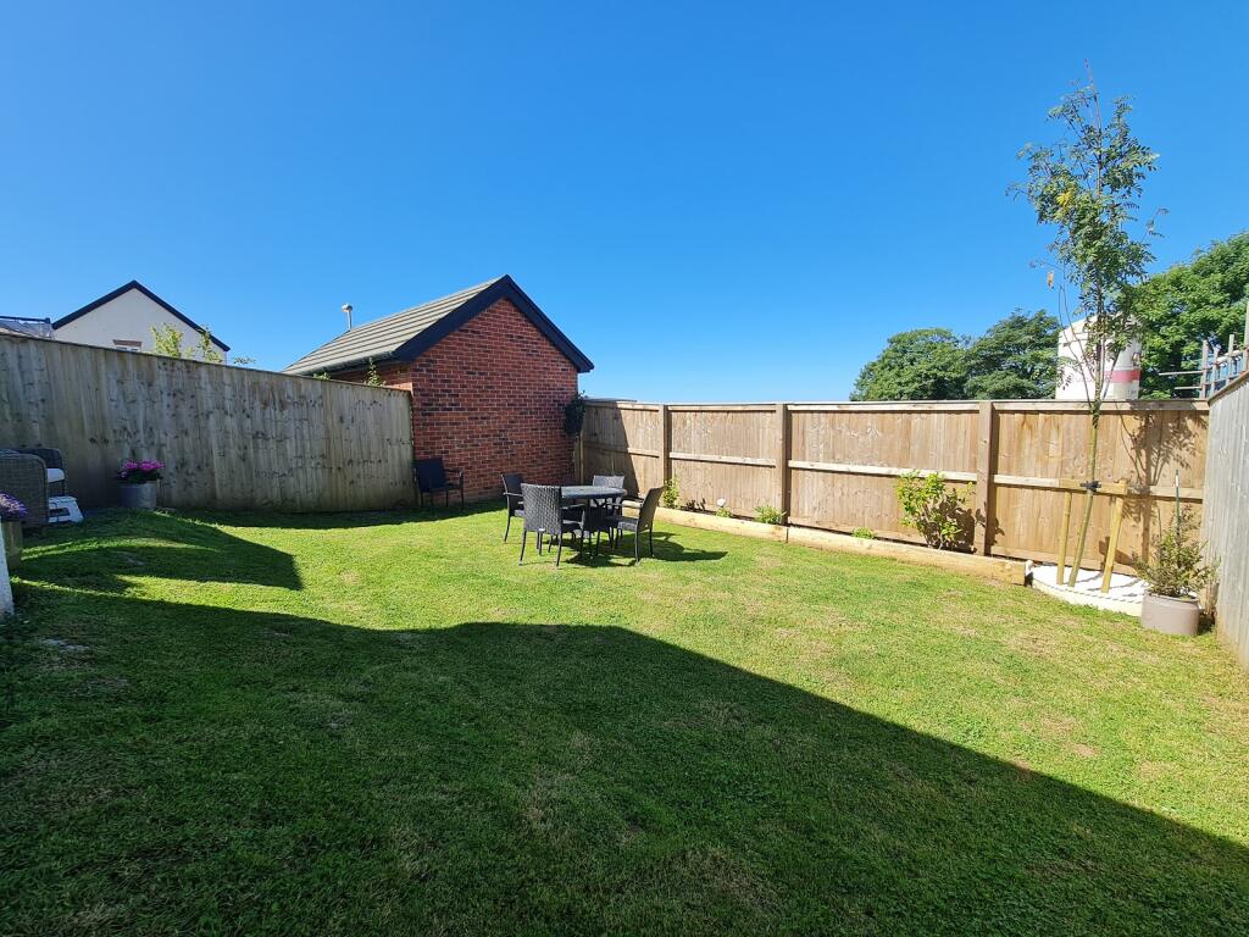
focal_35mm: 13
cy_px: 468
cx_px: 624
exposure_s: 1/1072
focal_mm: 2.2
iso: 64
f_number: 2.2
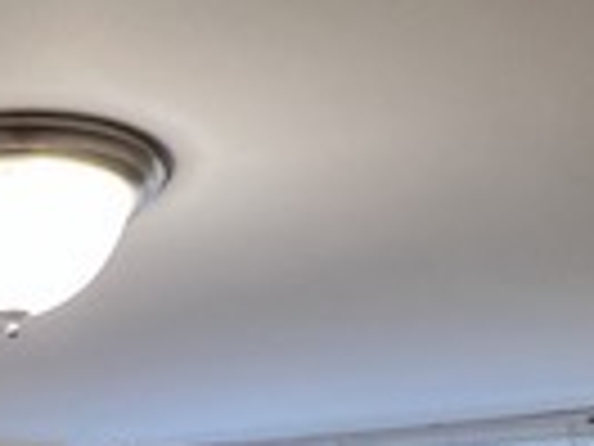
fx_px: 1356
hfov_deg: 22.8
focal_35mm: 79
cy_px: 915
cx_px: -112
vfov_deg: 14.9
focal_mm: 1.57
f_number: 1.8
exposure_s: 1/120
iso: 250
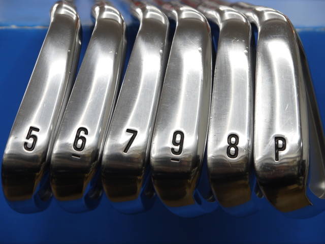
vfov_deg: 17.6
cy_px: 122
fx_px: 789
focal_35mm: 84
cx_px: 162
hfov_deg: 23.3
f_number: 5.6
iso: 320
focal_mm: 42
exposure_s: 1/80
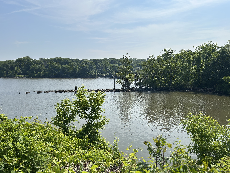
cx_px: 118
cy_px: 84
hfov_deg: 65.3
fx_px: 179
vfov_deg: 51.3
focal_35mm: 27
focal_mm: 5.7
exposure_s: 1/7463
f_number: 1.5
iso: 50
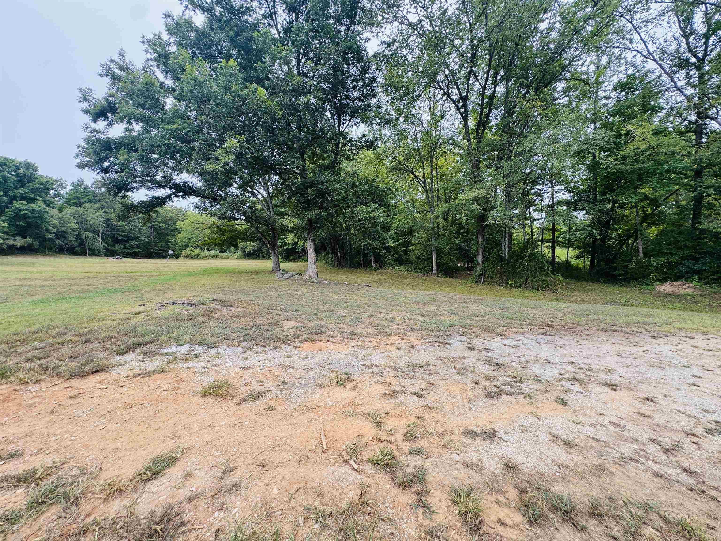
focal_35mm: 14
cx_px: 360
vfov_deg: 85.7
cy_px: 270
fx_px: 292
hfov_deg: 102.1
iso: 40
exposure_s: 1/119
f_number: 2.2
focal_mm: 2.22
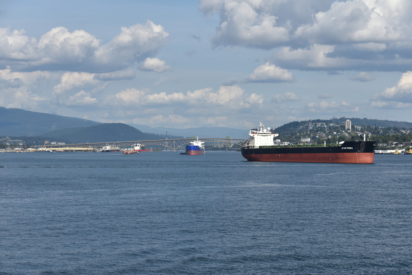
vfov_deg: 14.0
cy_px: 138
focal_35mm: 98
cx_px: 206
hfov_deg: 20.8
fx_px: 1122
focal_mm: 98
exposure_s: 1/320
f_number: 9
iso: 100
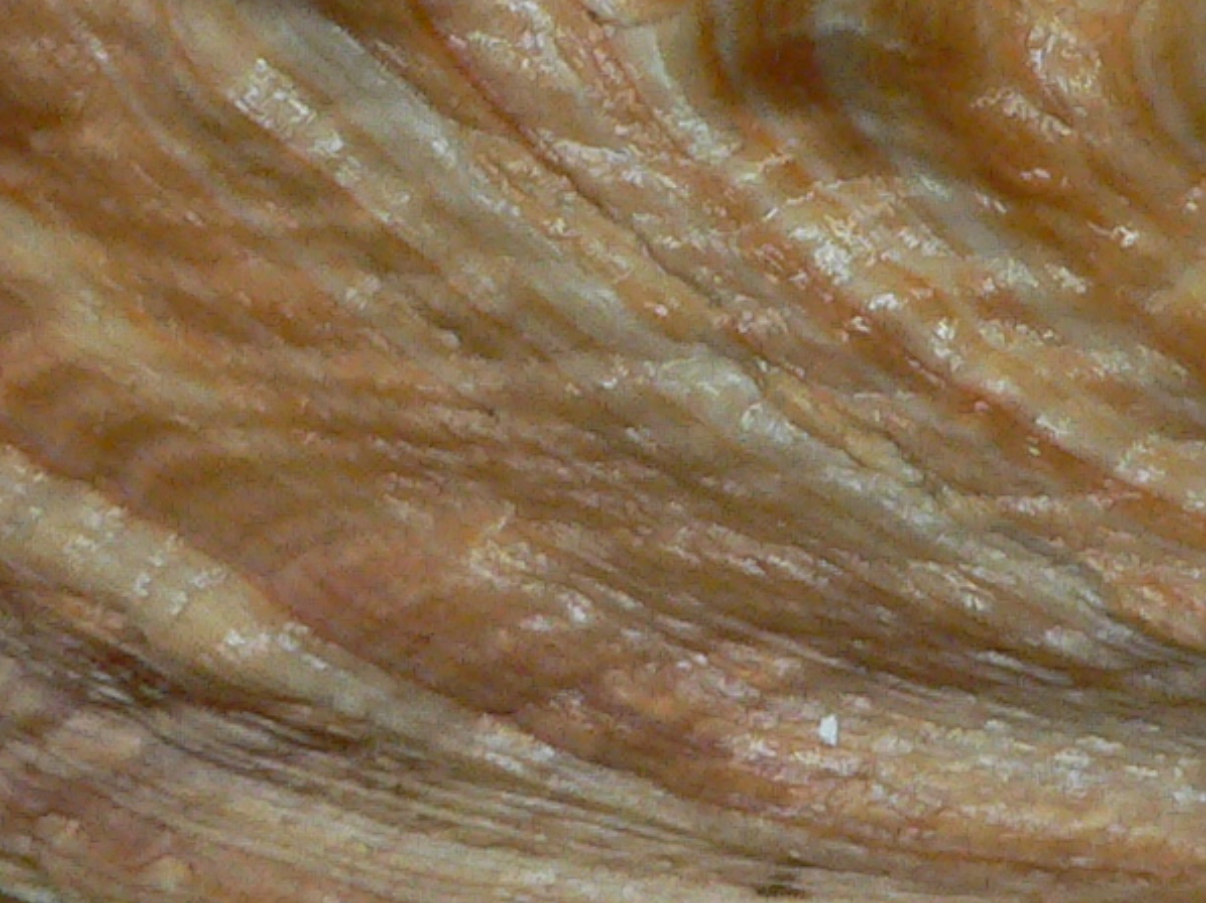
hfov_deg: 16.6
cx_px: 887
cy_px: 71
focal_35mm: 118
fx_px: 4109
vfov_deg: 12.4
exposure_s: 1/50
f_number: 2.8
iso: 200
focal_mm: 4.6
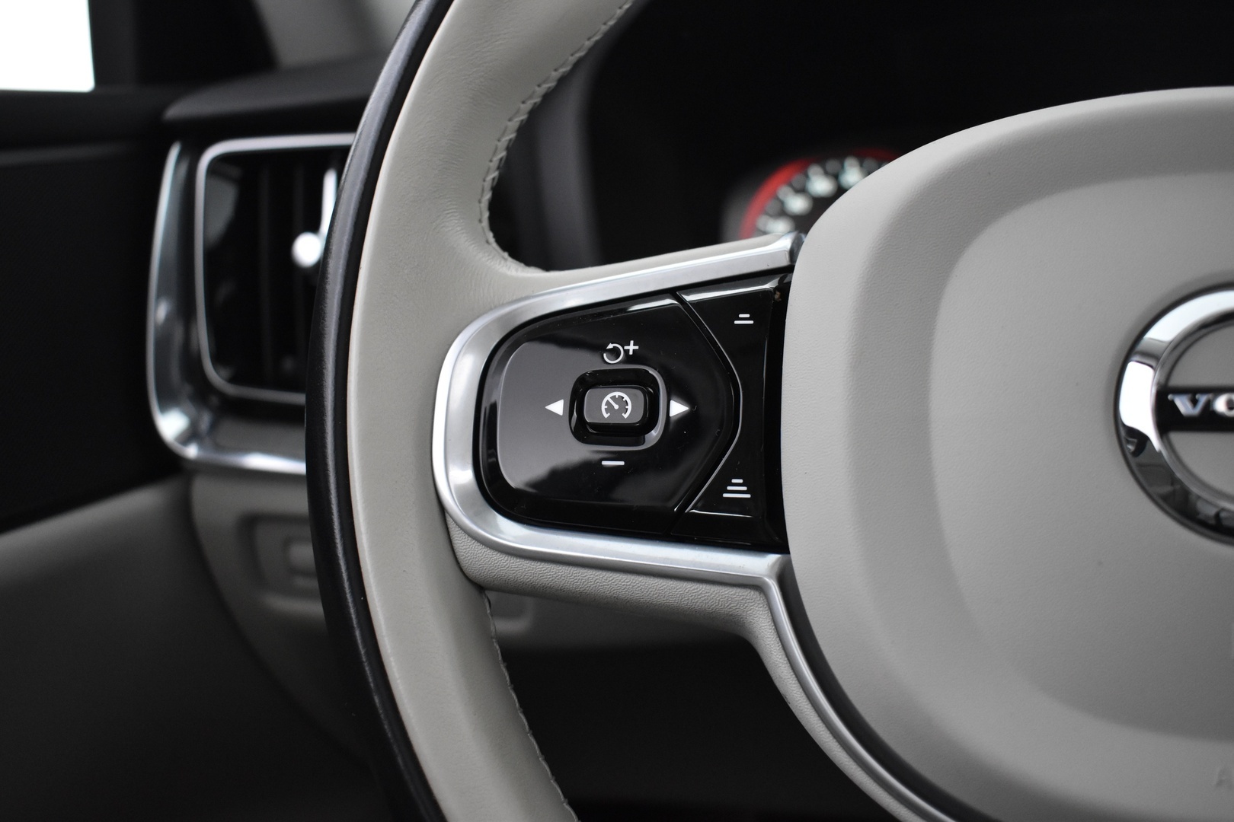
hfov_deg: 53.1
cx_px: 617
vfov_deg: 36.9
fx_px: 1234
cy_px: 411
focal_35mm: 36
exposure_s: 1/40
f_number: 3.8
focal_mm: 24
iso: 2200
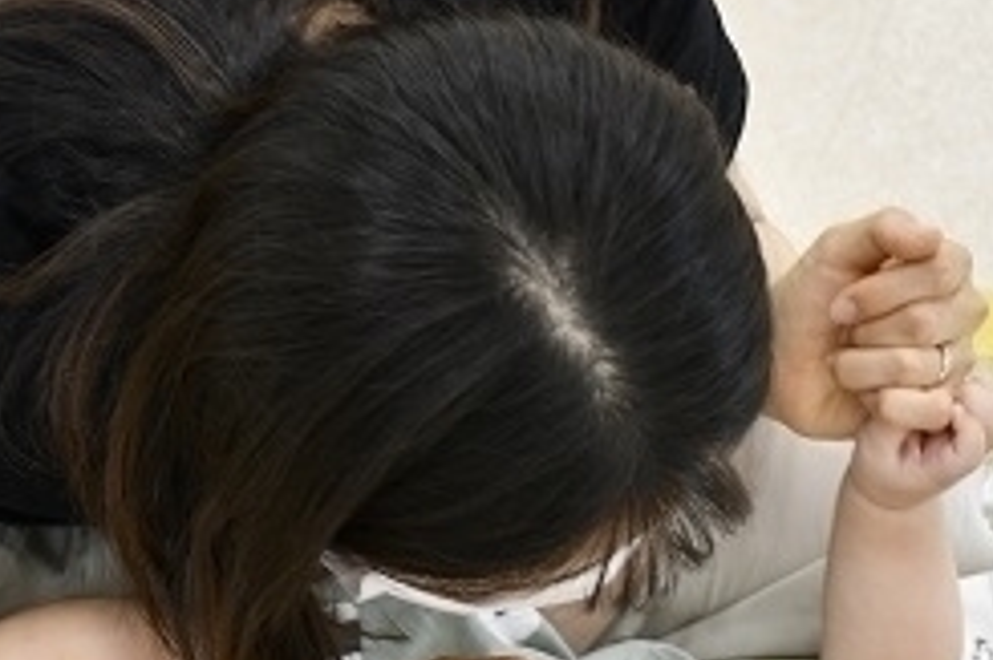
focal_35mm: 147
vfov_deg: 9.3
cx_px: 438
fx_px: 4052
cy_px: 551
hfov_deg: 14.0
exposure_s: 1/50
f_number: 4.5
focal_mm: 40
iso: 320
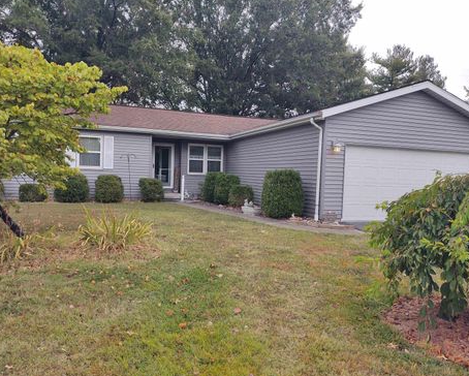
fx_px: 403
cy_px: 187
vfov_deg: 50.0
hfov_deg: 60.4
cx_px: 238
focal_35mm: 29
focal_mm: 4.75
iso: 100
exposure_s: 1/1837
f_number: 1.7
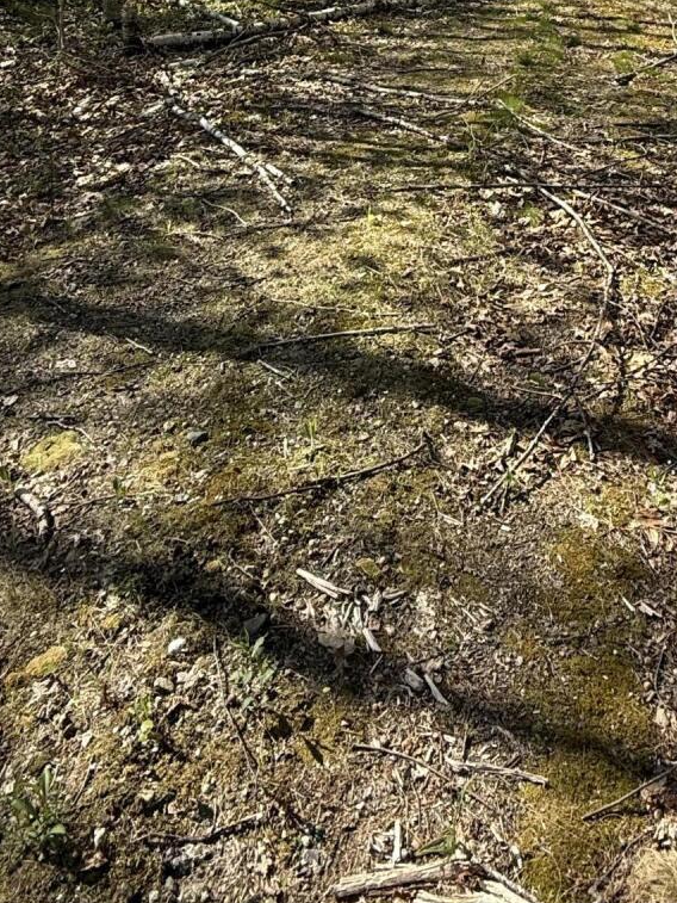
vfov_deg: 41.1
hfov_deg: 38.1
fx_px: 965
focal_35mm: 37
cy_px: -69
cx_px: 466
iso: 50
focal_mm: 2.22
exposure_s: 1/751
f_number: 2.2
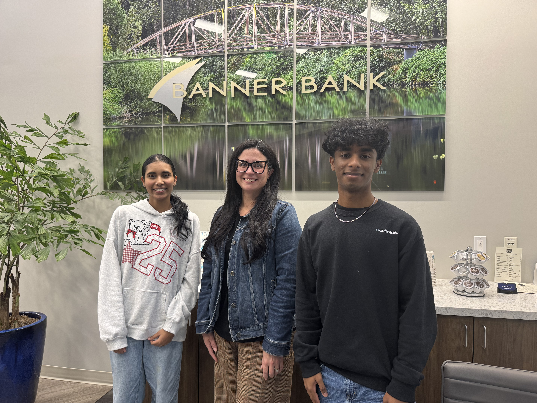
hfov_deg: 71.6
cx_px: 268
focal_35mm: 24
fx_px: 372
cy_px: 202
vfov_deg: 56.8
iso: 160
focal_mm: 6.76
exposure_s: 1/50
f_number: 1.78
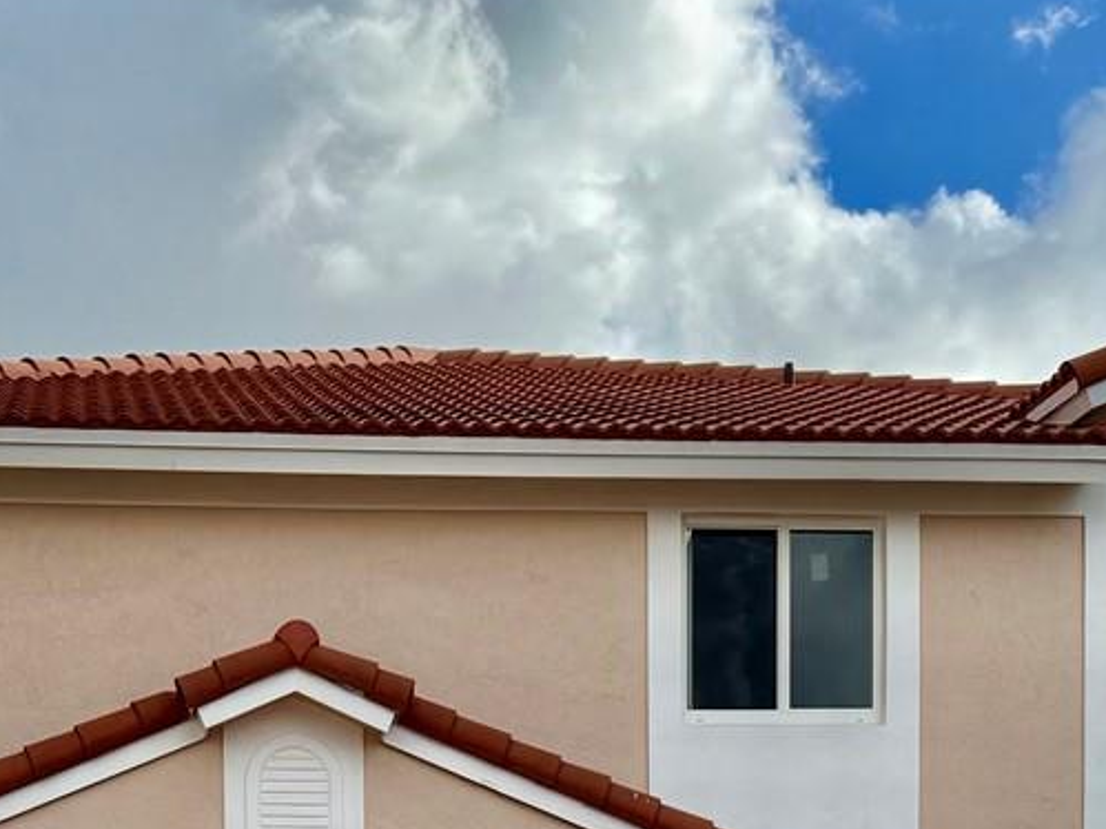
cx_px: 346
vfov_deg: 17.0
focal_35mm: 77
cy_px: 1308
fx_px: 2460
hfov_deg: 25.2
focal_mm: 6.76
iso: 125
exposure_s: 1/6173
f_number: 1.78
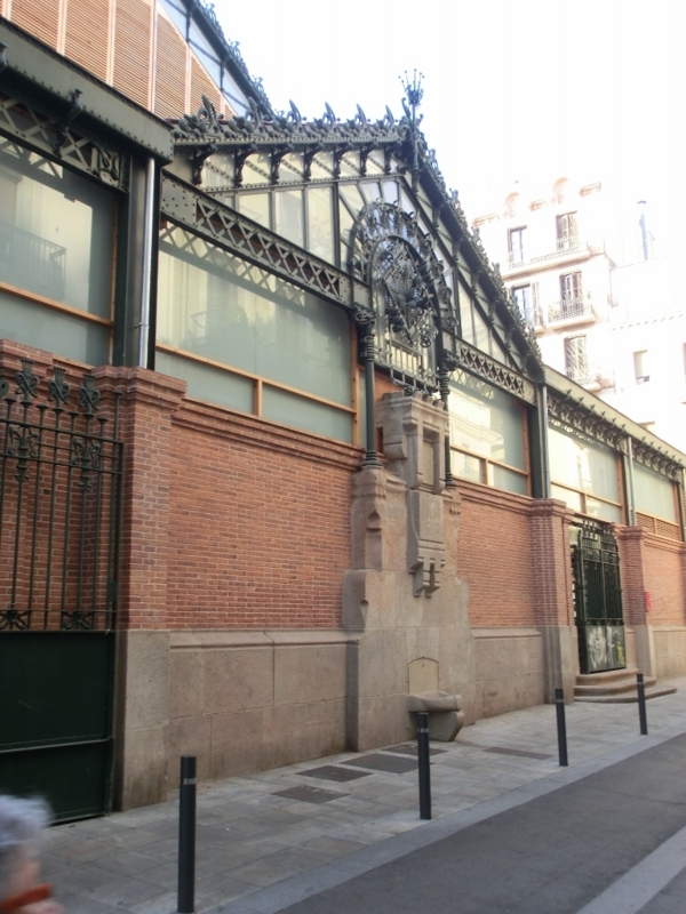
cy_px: 457
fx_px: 978
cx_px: 343
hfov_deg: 38.7
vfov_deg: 50.1
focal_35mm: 37
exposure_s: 1/60
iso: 100
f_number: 3.9
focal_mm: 6.61
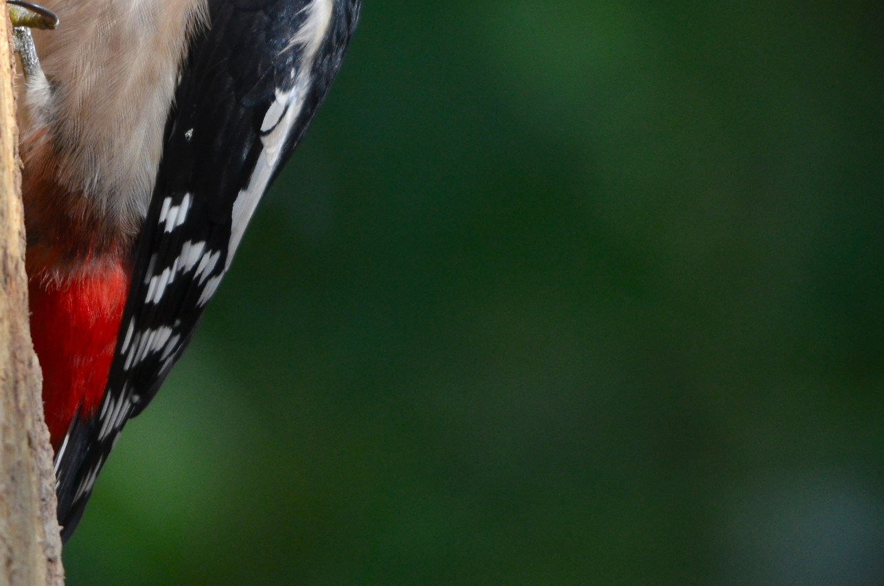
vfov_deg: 1.0
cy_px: 124
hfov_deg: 1.5
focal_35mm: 1399
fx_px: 34277
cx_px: 116
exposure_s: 1/400
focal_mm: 500
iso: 720
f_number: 6.3
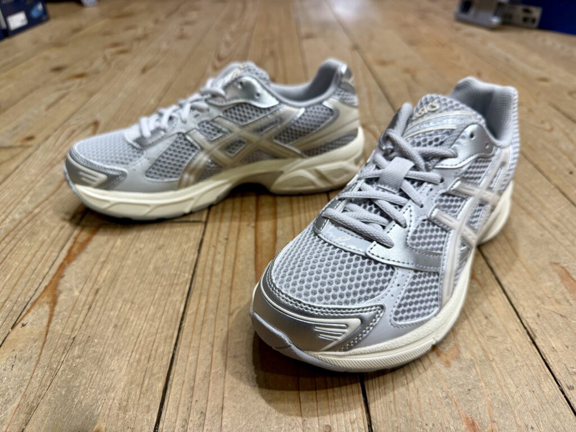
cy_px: 216
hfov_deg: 71.6
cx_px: 288
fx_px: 399
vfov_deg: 56.8
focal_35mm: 24
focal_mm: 6.76
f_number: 1.78
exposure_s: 1/120
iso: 125
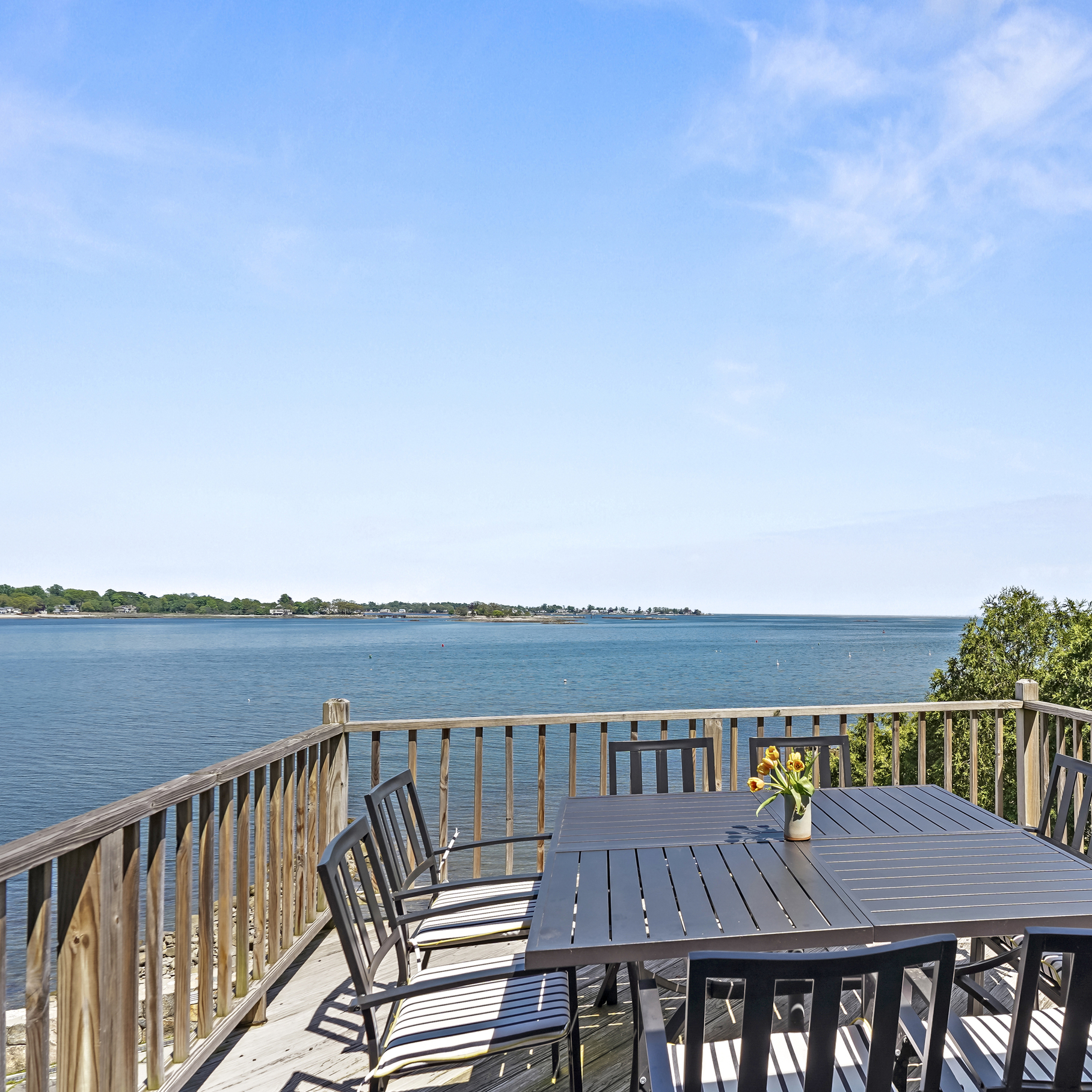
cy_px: 601
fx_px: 821
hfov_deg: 64.7
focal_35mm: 23
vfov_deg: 67.1
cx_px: 763
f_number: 7.1
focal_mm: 16
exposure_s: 1/50
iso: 64
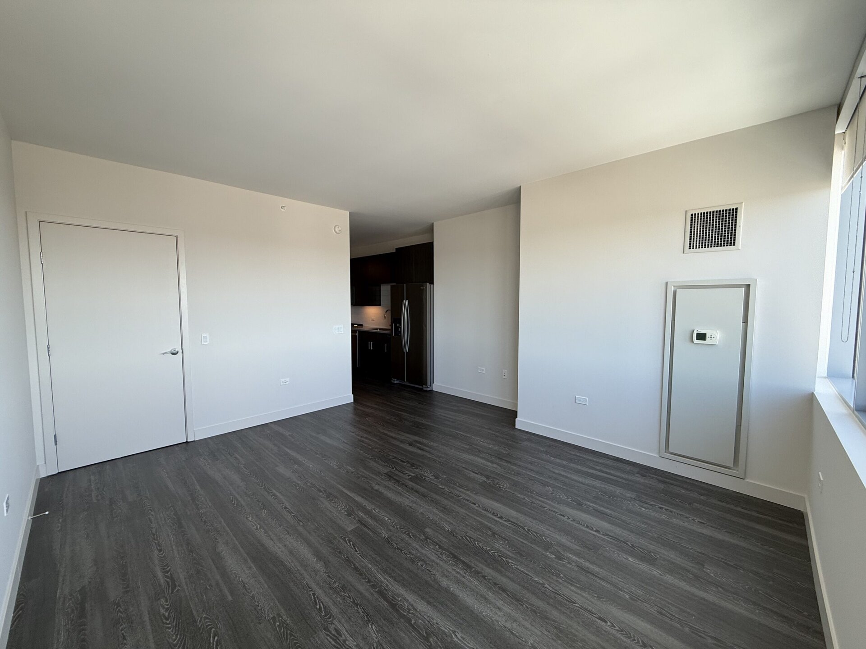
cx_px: 433
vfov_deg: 85.7
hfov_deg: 102.1
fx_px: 350
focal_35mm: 14
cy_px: 324
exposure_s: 1/99
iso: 64
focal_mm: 2.22
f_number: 2.2
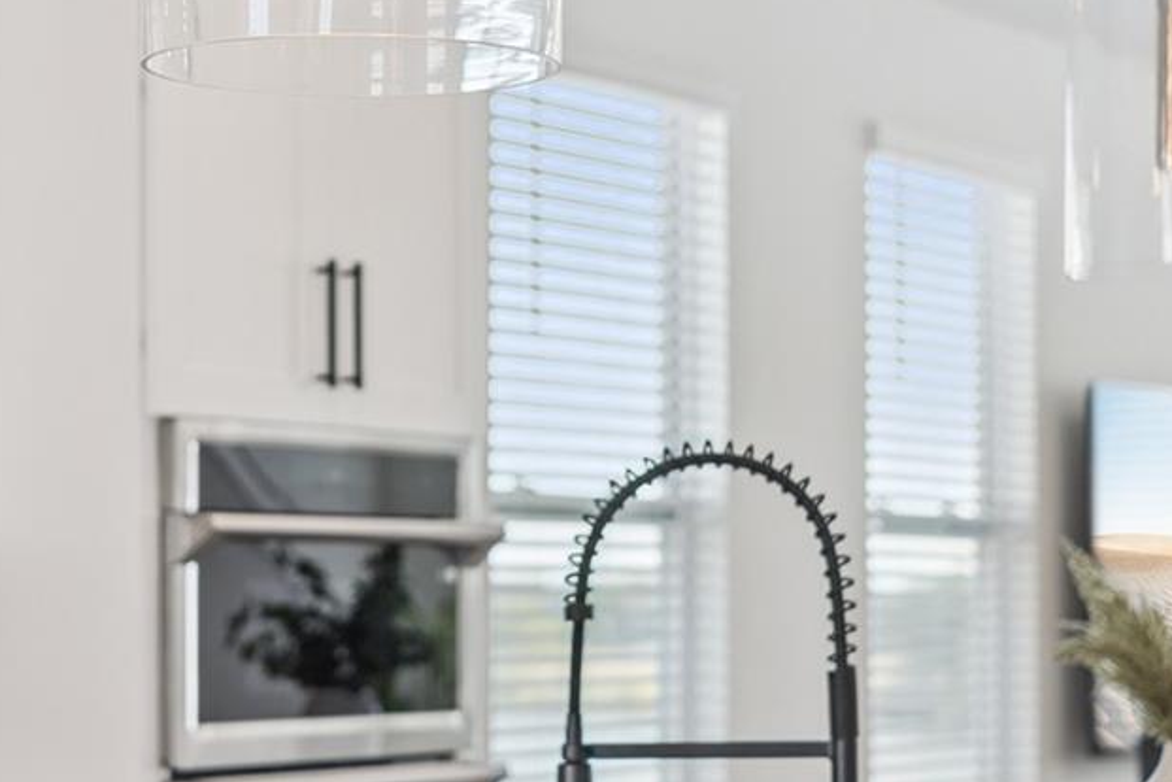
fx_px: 3353
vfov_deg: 13.2
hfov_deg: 19.8
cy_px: 149
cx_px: 410
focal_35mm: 103
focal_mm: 40
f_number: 2.5
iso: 800
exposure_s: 1/1250
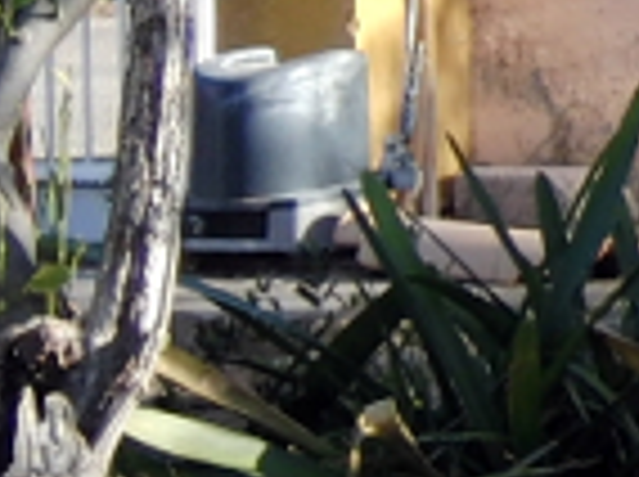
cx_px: 1976
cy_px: -187
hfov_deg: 3.3
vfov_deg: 2.5
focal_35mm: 591
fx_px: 10891
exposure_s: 1/400
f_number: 3
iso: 100
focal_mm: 18.8
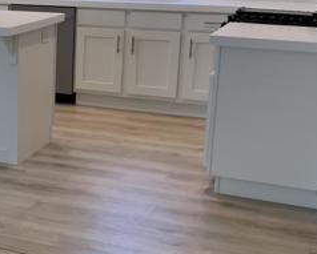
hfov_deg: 23.9
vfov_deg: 20.2
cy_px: 117
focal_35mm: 76
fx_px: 714
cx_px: -4
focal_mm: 3
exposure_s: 1/120
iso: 50
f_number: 1.8
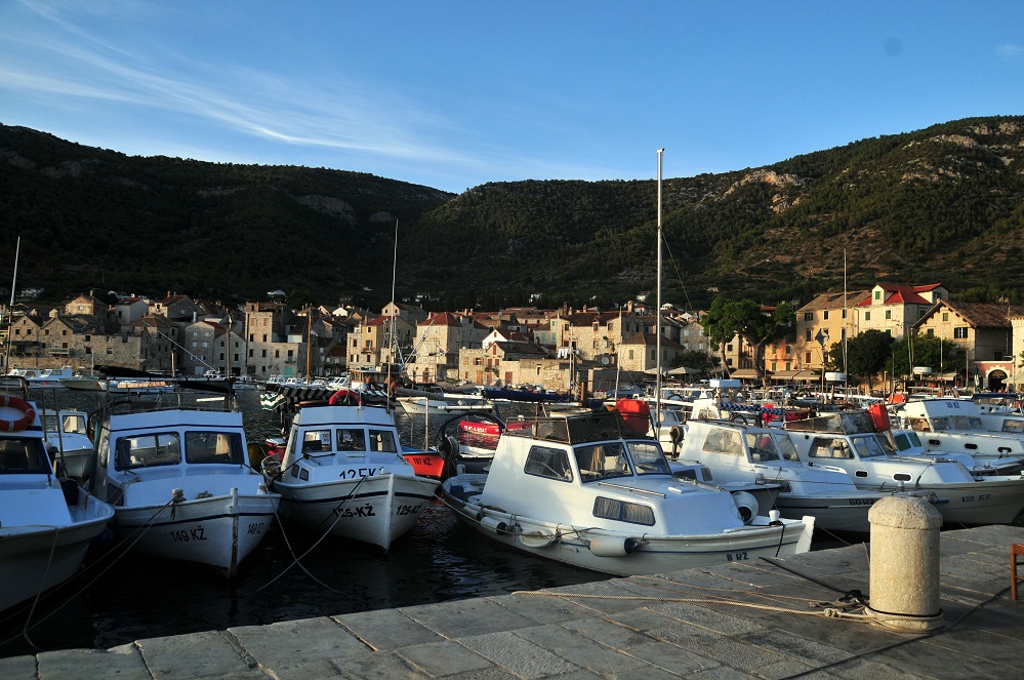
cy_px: 340
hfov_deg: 64.6
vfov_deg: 45.5
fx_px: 809
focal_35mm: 28
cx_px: 512
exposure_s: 1/800
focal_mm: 19
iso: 250
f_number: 6.3
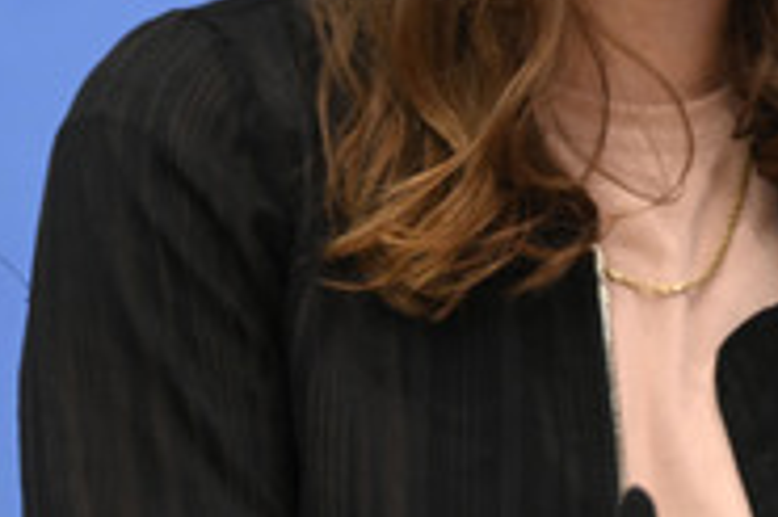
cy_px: -109
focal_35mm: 304
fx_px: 6564
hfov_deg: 6.7
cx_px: 902
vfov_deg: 4.5
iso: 3200
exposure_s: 1/800
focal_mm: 125
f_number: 5
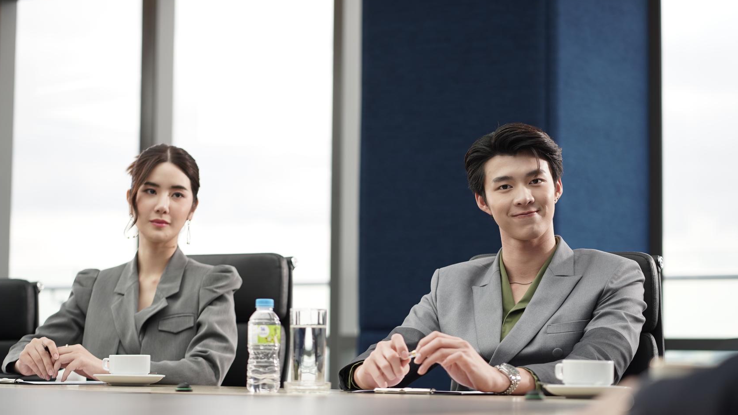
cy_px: 200
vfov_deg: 13.4
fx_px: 1761
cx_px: 368
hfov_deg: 23.7
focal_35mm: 90
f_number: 2.8
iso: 320
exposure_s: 1/160
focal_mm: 85
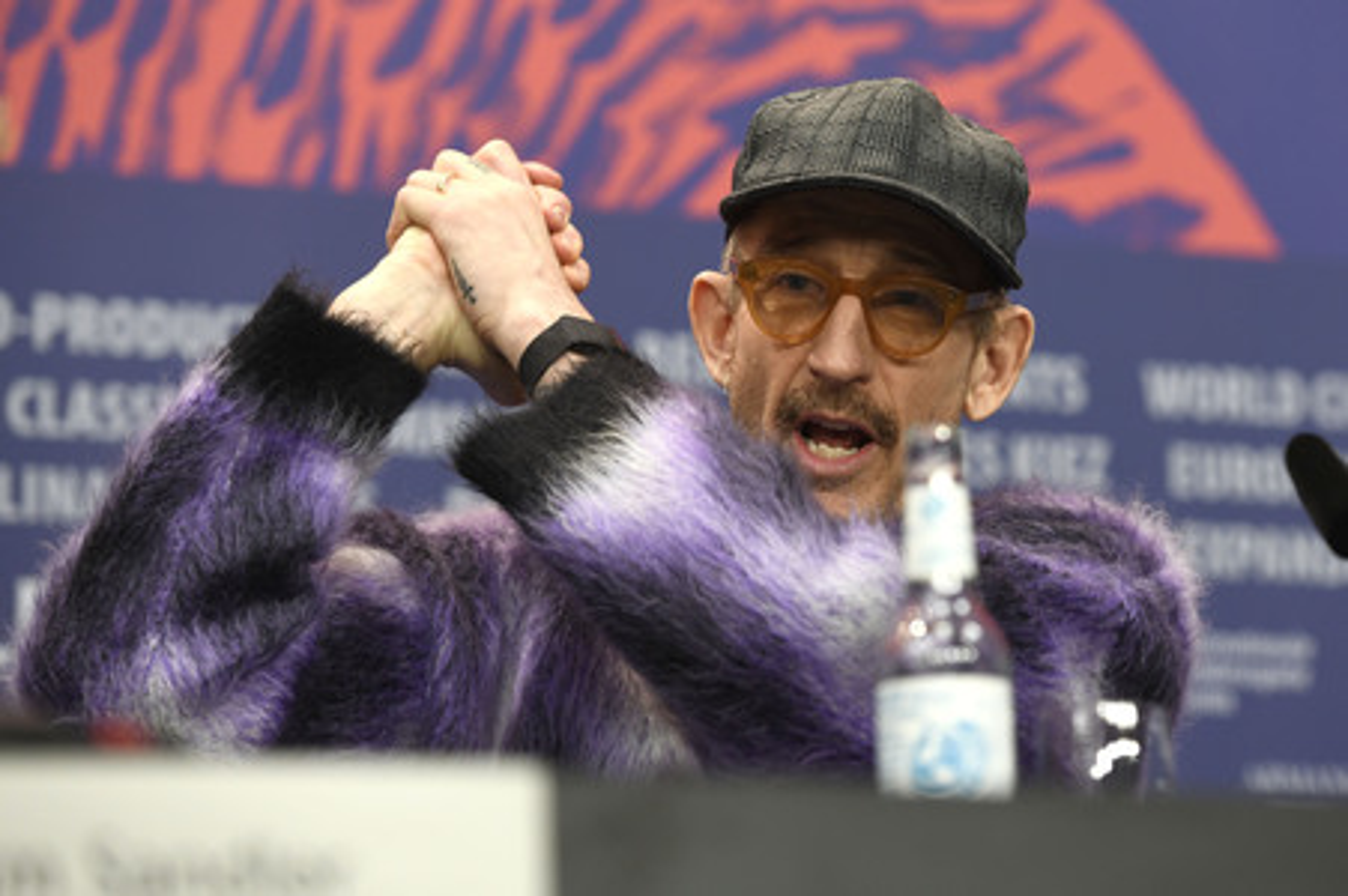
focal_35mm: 130
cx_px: 674
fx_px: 4864
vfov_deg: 10.5
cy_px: 448
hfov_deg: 15.8
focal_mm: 130
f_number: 4
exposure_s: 1/320
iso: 1250
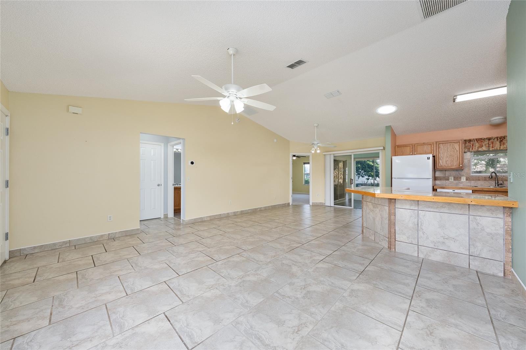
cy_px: 175
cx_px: 263
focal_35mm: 13
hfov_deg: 108.3
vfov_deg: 85.4
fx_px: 190
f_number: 7.1
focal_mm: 13
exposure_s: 1/20
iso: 320
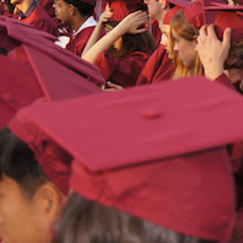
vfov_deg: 10.0
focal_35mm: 173
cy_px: 7
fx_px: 1376
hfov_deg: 9.9
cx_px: 288
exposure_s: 1/100
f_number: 5.6
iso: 100
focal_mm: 45
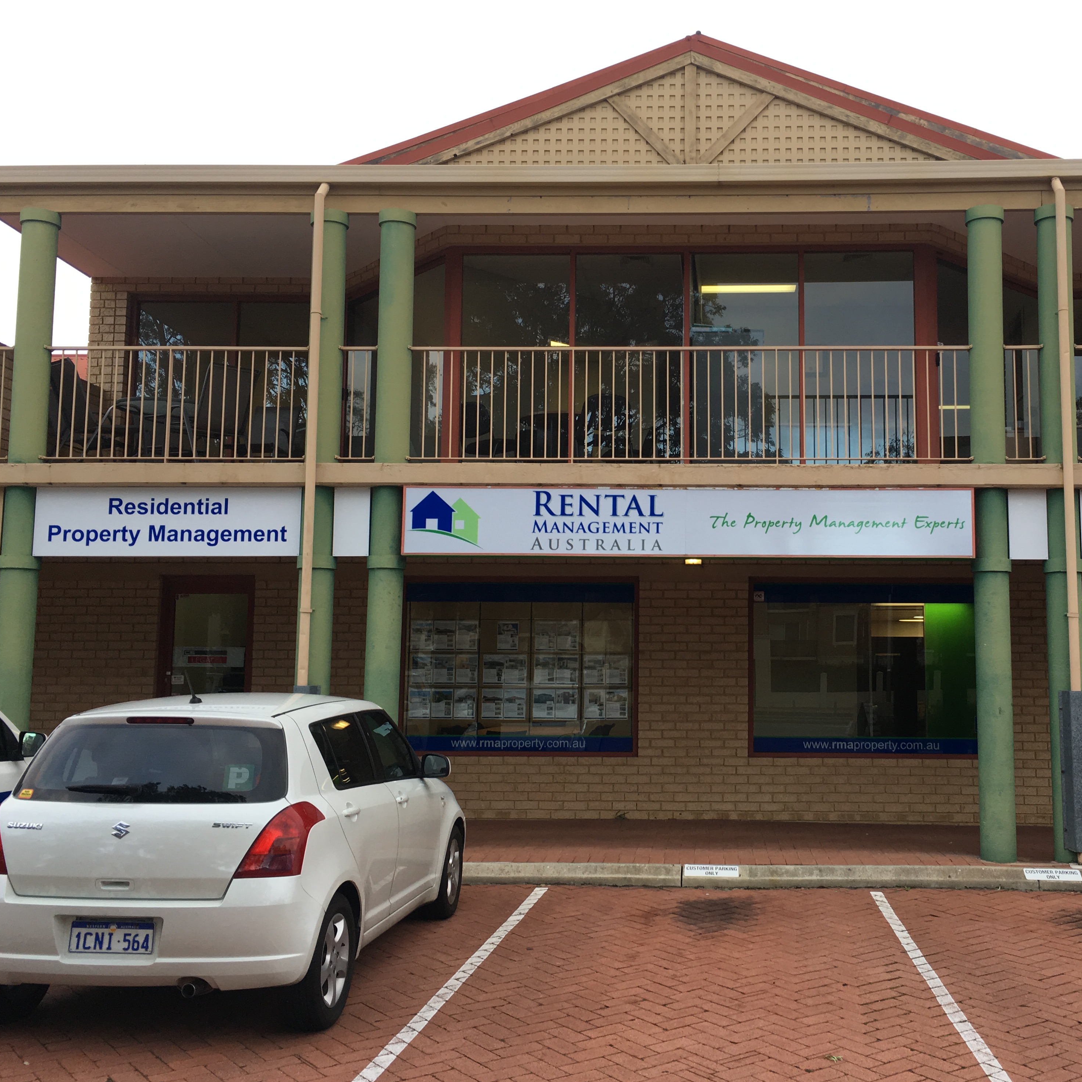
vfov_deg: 47.2
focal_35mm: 35
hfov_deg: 46.7
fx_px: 1238
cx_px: 687
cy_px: 531
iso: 32
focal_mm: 4.15
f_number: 2.2
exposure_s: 1/100
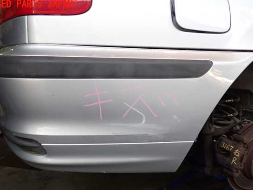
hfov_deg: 55.3
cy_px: 103
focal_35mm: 33
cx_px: 128
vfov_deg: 42.9
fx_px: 241
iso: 320
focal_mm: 5.4
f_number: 2.3
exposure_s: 1/320
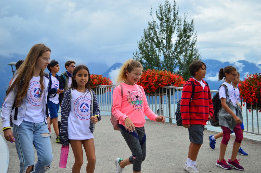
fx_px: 369
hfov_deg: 38.9
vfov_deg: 26.4
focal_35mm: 51
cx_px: 130
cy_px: 86
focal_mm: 34
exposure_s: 1/1600
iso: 200
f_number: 4.5
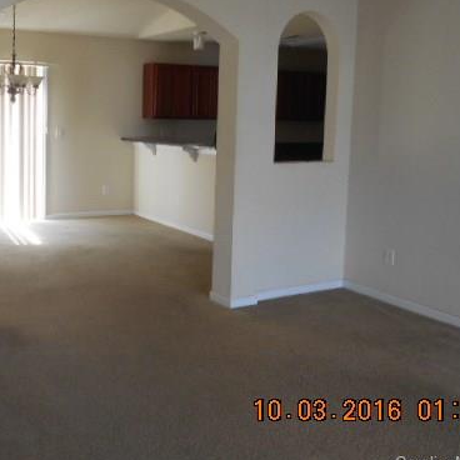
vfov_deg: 41.6
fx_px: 601
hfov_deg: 41.1
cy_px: 175
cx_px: 139
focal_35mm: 40
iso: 110
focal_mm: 4.6
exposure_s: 1/30
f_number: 3.2
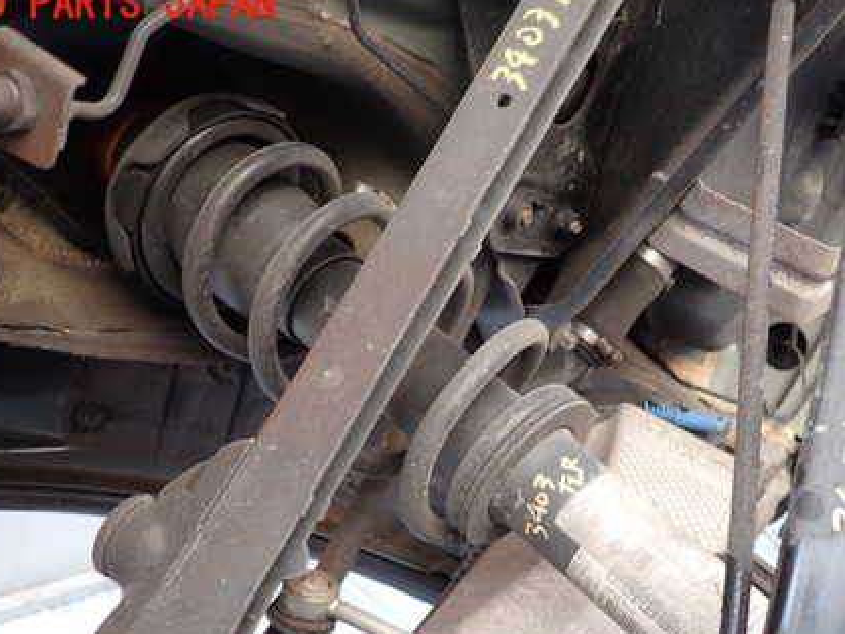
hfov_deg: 50.9
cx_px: 515
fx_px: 879
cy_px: 435
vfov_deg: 39.1
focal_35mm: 36
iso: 200
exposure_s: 1/50
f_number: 2
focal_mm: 4.5
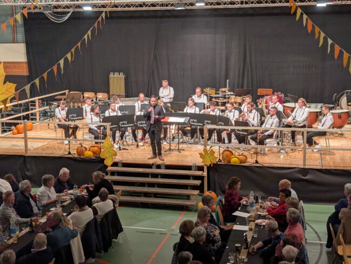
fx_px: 497
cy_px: 132
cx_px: 176
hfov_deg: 38.9
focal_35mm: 49
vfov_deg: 29.7
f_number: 1.68
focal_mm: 6.9
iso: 73
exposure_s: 1/33.3
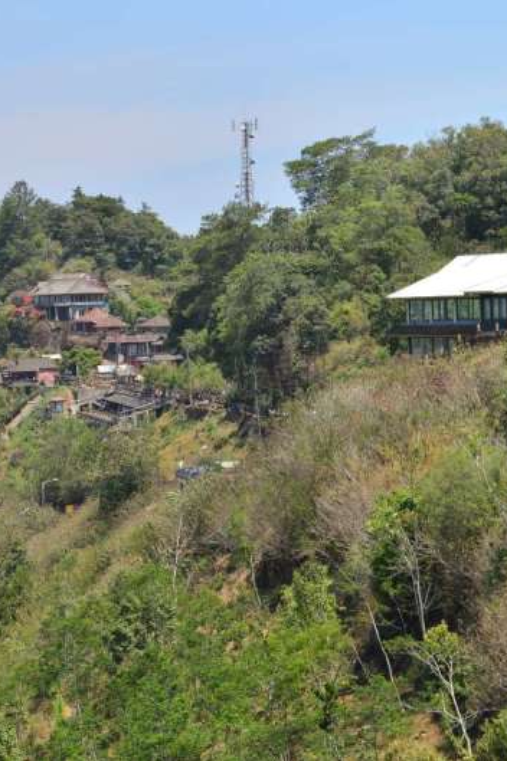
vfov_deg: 19.3
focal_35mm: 106
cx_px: -7
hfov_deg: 12.7
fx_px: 2242
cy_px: 381
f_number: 5.6
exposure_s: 1/500
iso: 100
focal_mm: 70
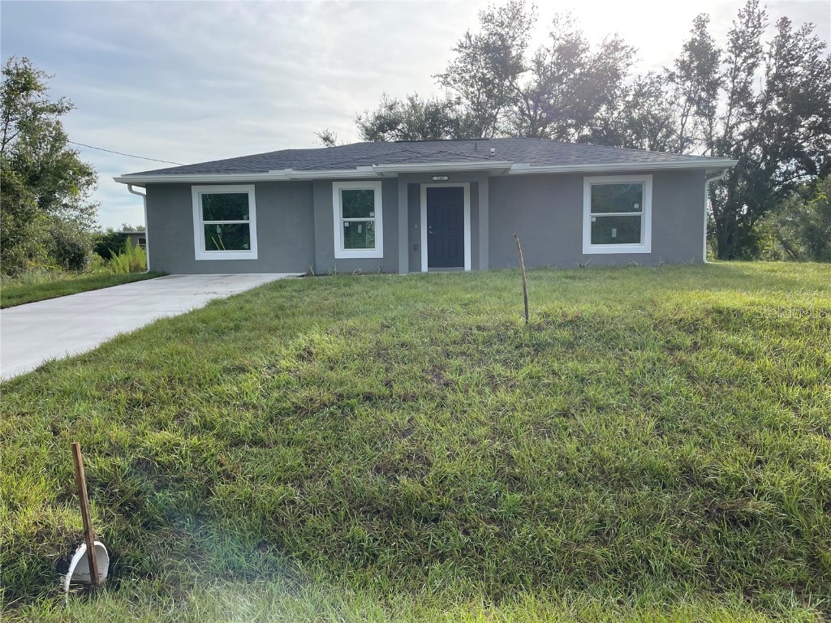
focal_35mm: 26
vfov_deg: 53.1
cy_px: 312
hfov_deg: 67.3
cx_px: 416
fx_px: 624
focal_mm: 4.2
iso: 50
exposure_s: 1/2618
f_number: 1.6
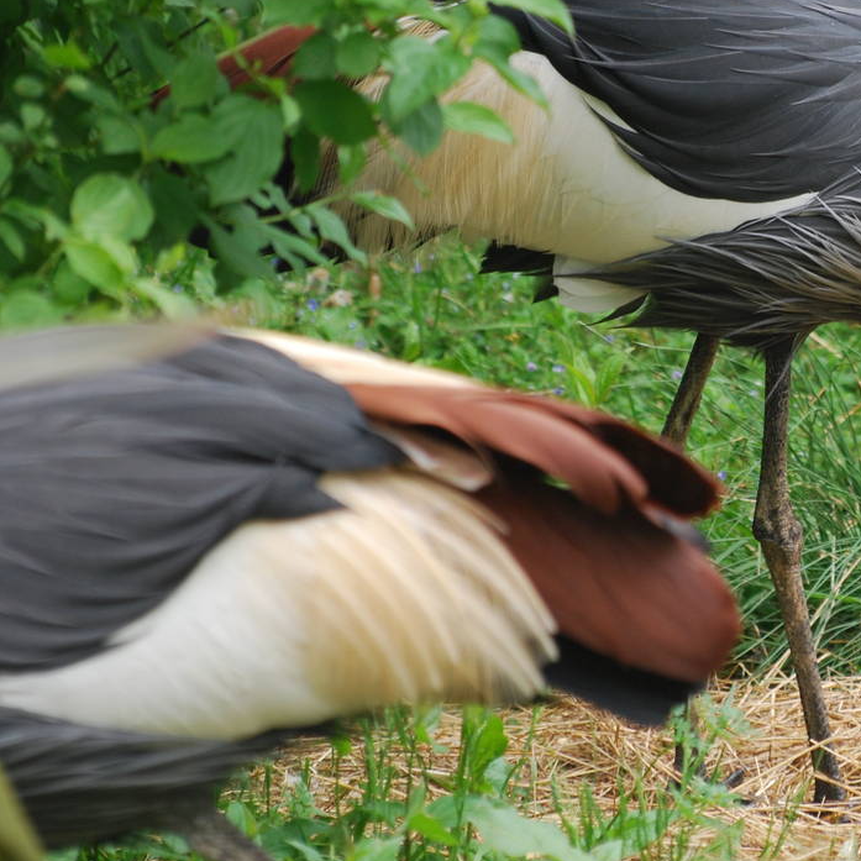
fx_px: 18151
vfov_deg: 2.7
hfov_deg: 2.7
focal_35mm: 645
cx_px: 908
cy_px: 391
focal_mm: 220
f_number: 5.3
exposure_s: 1/125
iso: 280
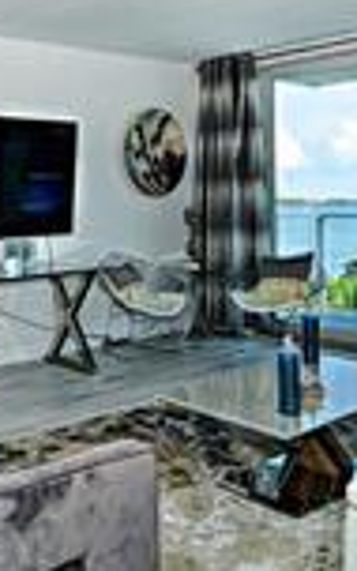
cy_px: 180
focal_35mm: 39
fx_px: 607
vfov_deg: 49.3
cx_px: 34
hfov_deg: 31.2
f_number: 5.6
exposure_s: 1/250
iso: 320
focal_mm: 14
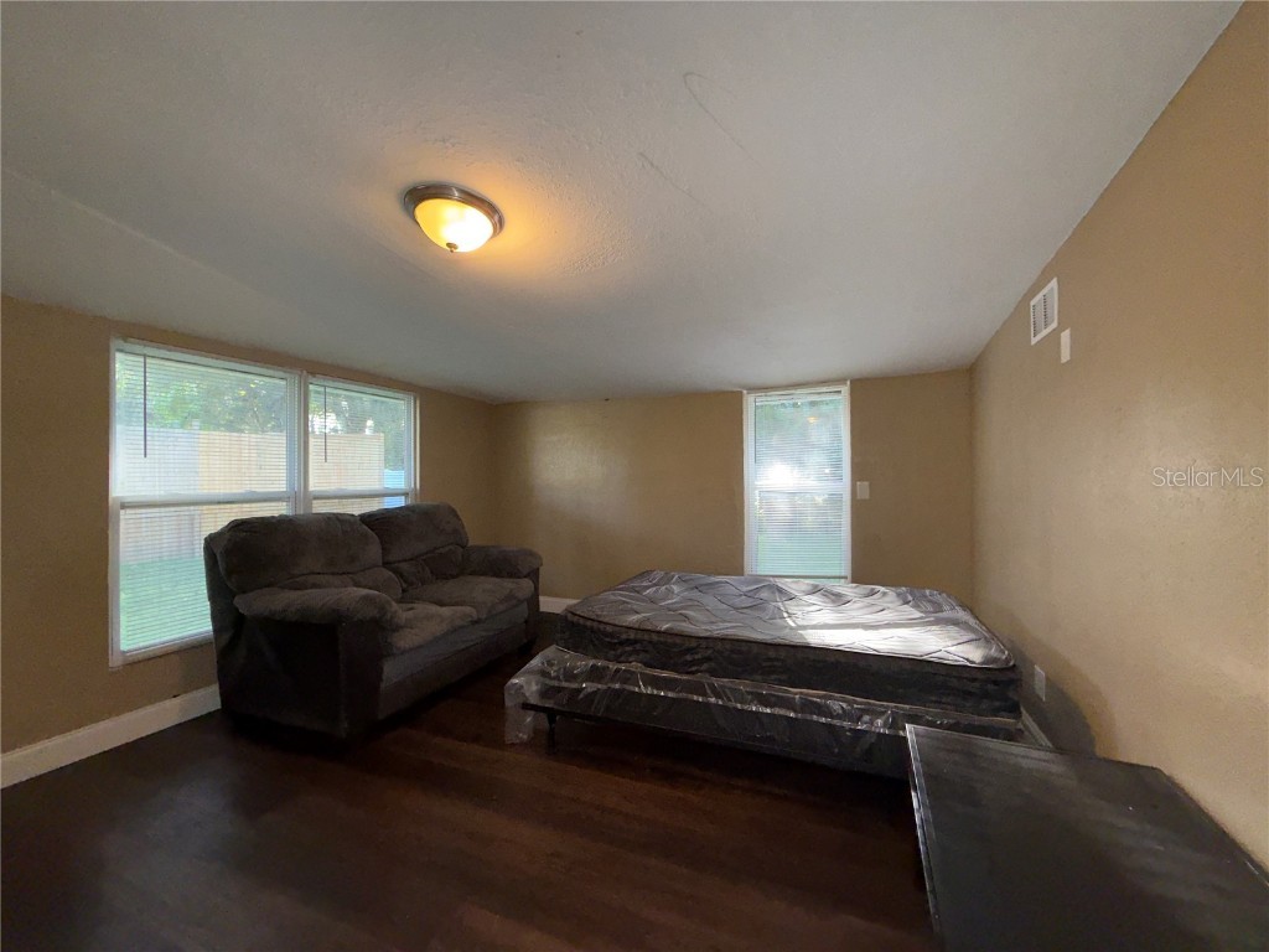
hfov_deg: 102.1
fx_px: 513
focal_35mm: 14
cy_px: 476
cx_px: 634
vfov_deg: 85.7
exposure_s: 1/60
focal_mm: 2.22
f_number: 2.2
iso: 320
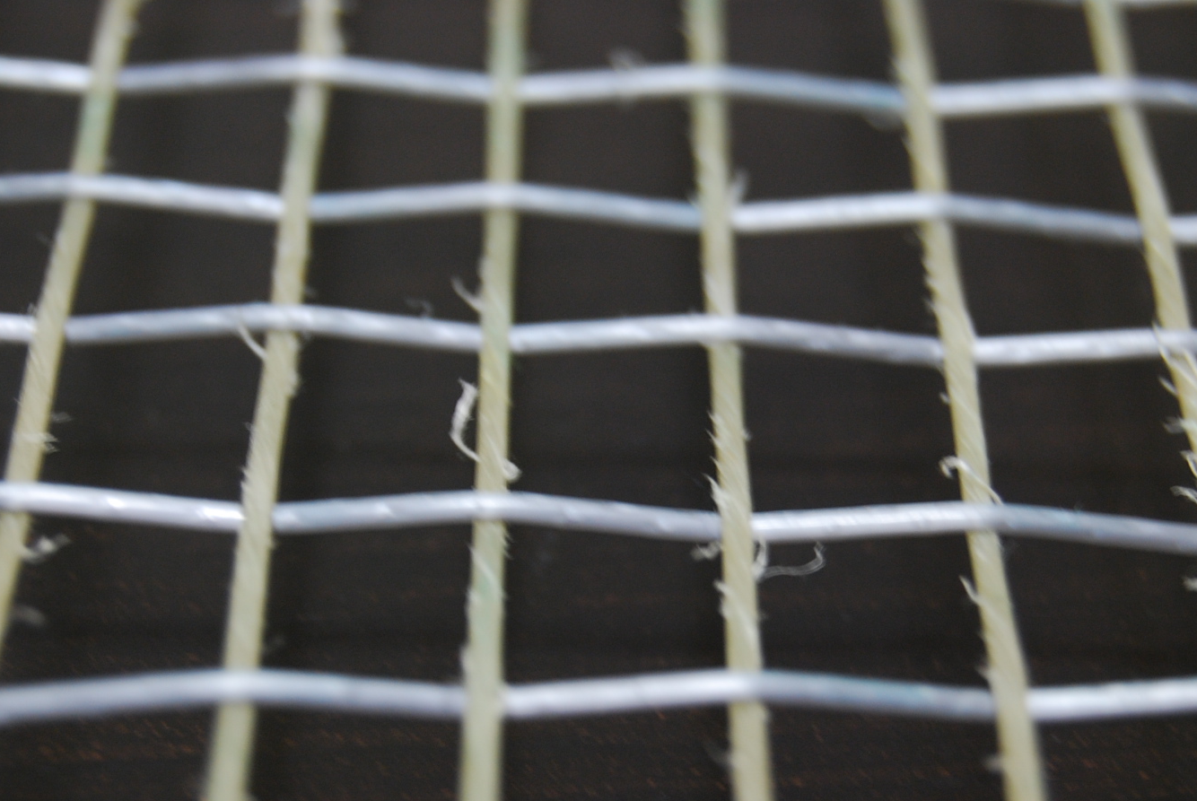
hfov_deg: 17.1
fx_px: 3986
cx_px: 749
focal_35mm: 120
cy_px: 579
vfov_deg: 11.5
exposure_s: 1/5
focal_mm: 55
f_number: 5.6
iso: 400
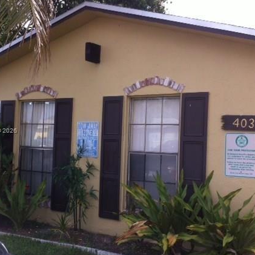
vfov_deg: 36.1
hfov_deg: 36.1
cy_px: 131
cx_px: 128
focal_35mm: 47
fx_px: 392
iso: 80
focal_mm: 3.85
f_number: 2.8
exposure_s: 1/548
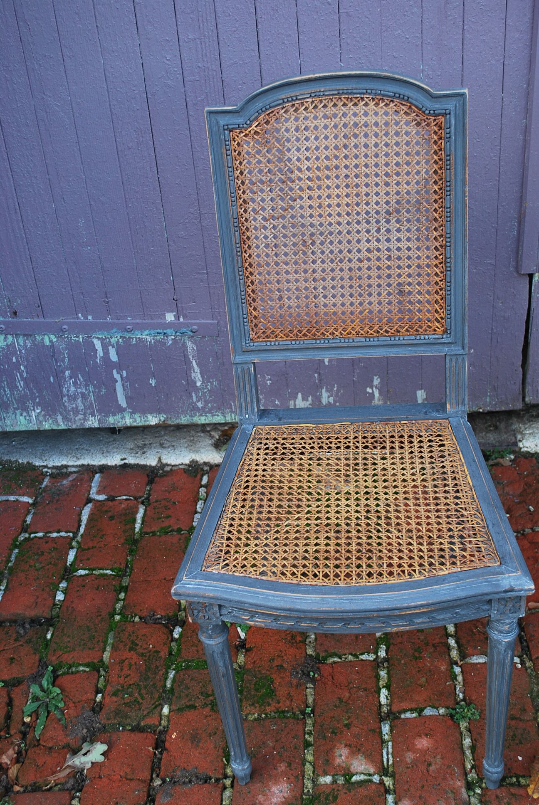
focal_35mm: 45
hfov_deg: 29.9
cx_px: 270
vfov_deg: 43.6
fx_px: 1008
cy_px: 402
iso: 200
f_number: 4.8
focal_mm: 30
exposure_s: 1/60
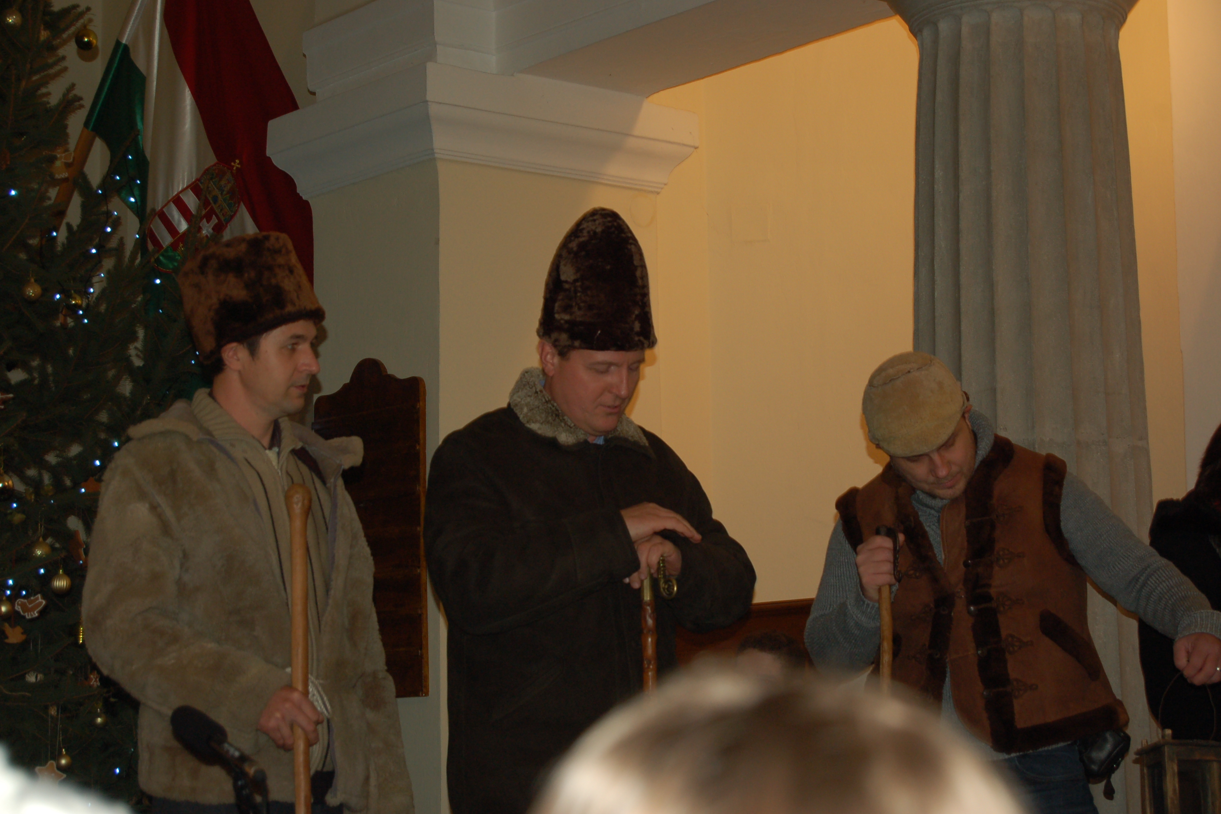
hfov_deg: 24.3
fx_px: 2832
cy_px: 410
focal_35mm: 84
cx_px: 611
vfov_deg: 16.4
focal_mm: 55
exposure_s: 1/60
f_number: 5.6
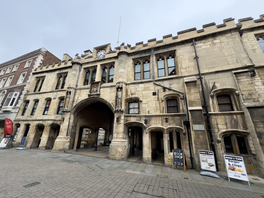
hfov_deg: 102.1
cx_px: 132
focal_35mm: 14
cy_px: 99
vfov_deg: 85.7
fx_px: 107
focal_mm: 2.22
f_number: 2.2
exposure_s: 1/185
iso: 40
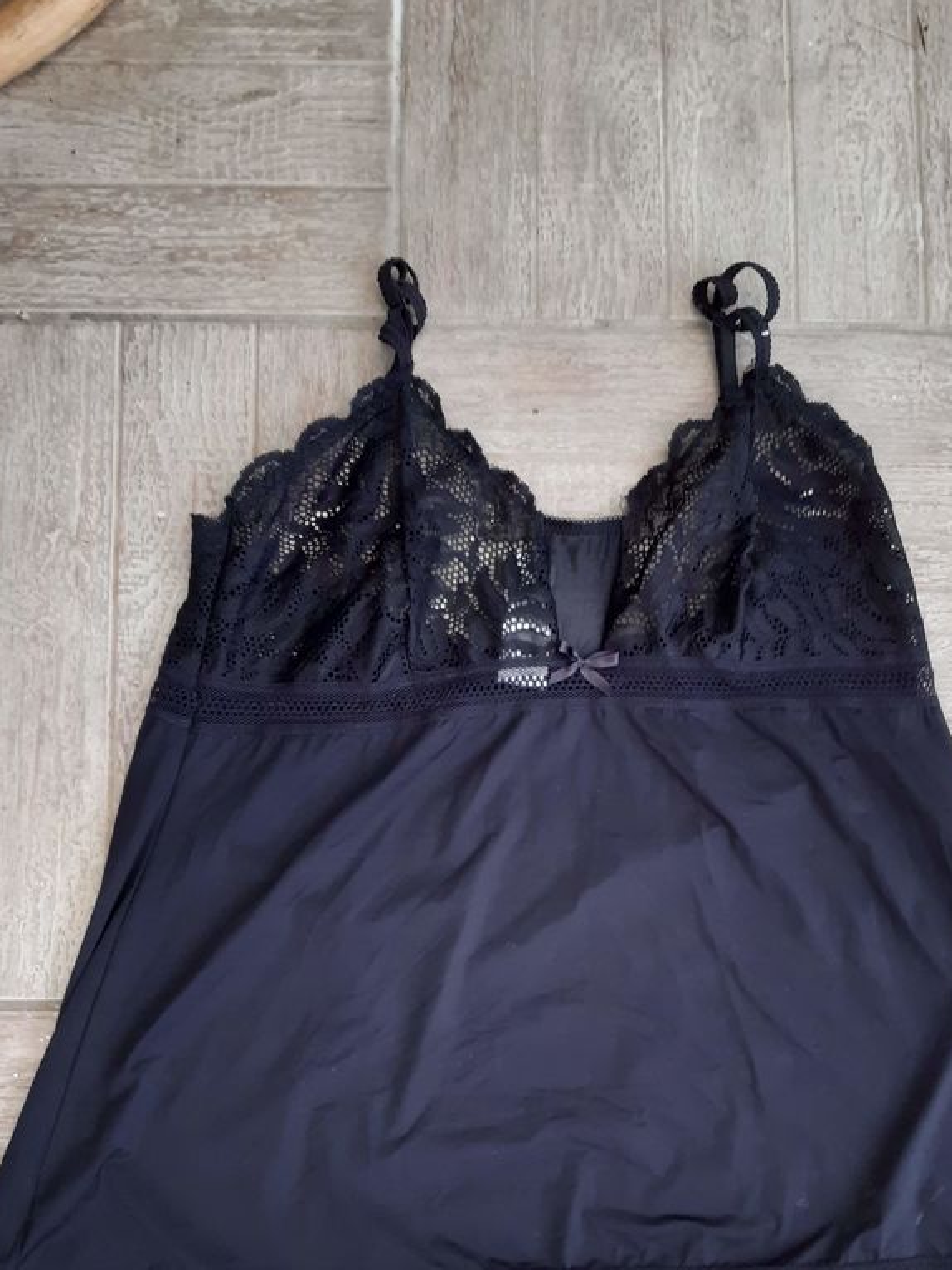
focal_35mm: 34
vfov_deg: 53.1
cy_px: 825
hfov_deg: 41.7
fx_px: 1246
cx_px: 556
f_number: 1.7
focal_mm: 3.92
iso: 200
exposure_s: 1/50
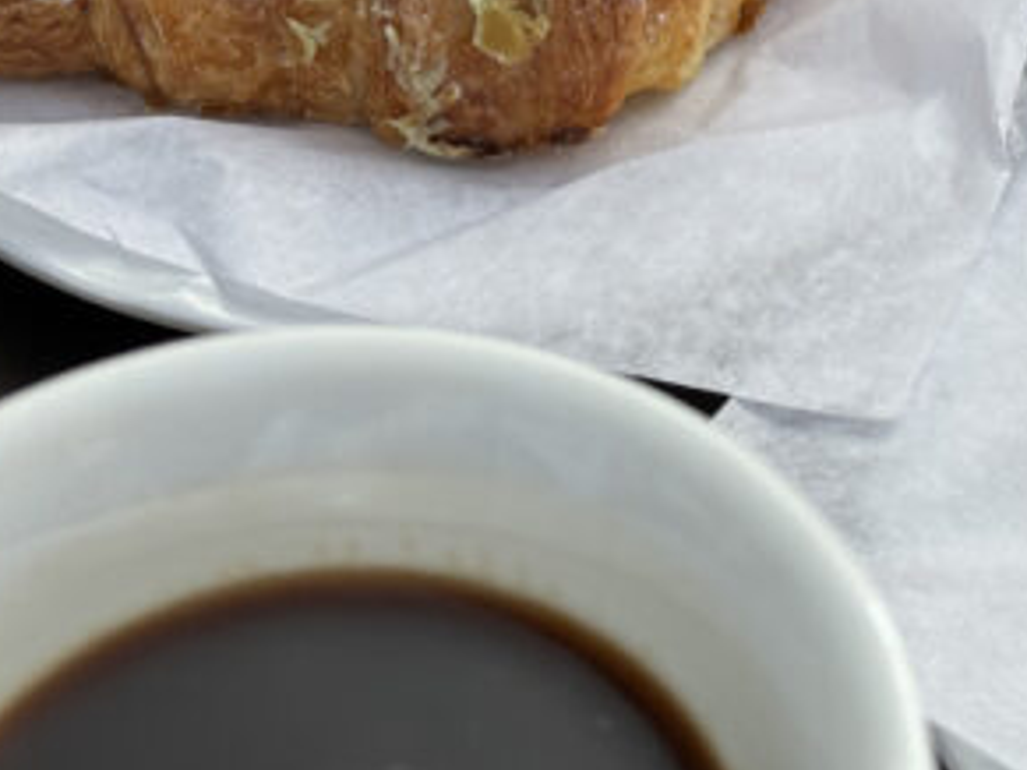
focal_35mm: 99
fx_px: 2936
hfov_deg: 19.7
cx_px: 752
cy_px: -11
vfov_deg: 14.7
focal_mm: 6.8
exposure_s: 1/3257
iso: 64
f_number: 1.8
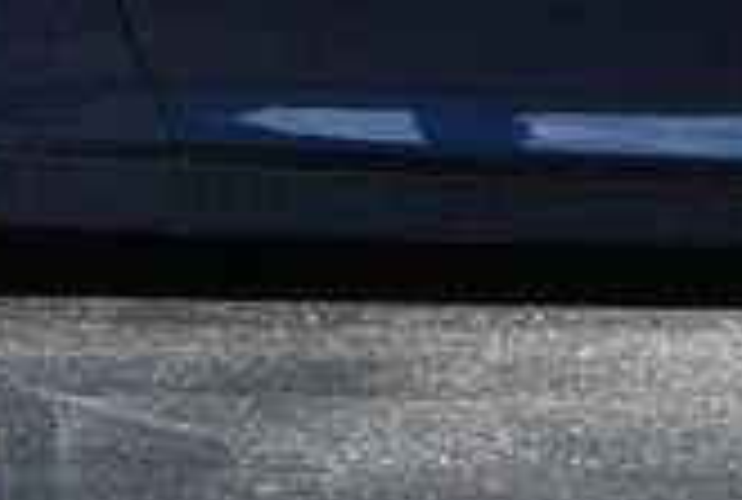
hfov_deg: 9.8
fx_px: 4319
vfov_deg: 6.5
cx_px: 369
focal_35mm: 209
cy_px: -410
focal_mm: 27
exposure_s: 1/250
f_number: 8
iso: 100
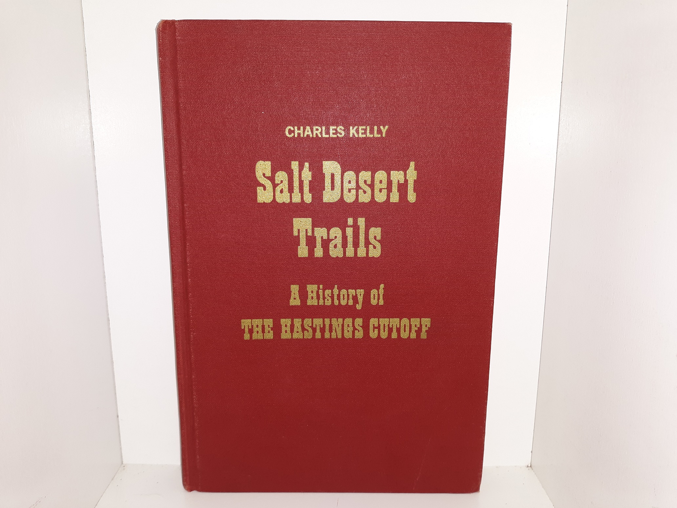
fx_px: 548
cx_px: 338
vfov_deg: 49.7
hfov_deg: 63.4
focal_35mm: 28
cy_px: 254
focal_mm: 3.7
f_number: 1.7
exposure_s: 1/120
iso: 50
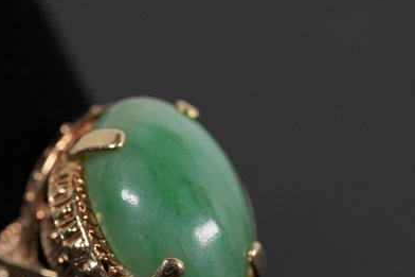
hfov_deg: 10.8
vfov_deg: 7.2
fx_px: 2189
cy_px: 237
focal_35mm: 190
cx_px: 126
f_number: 5.6
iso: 1250
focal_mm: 105
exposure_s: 1/250
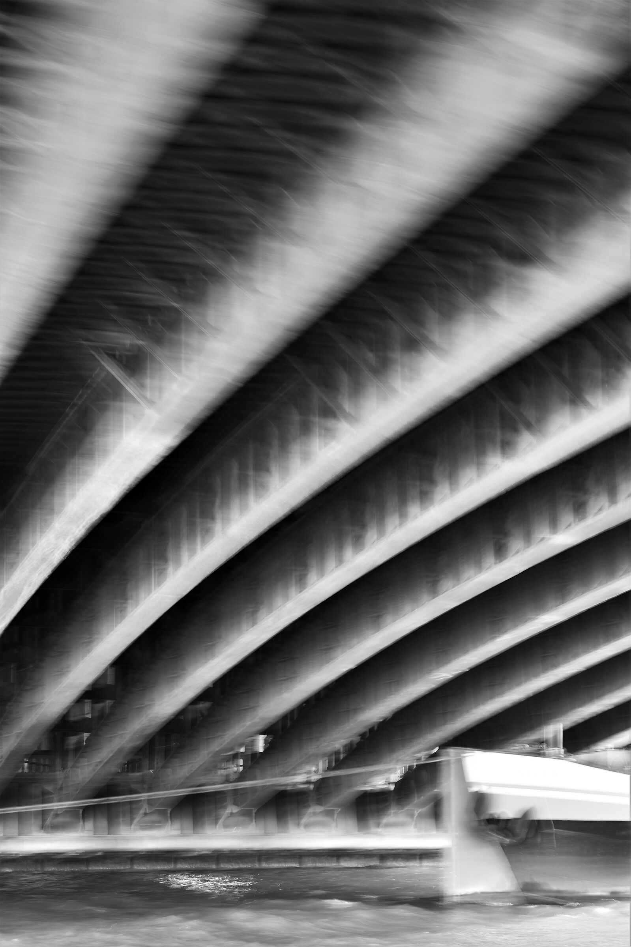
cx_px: 316
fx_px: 2209
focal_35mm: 84
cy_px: 474
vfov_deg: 24.2
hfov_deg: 16.3
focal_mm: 70
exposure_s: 1/3
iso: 100
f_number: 5.6
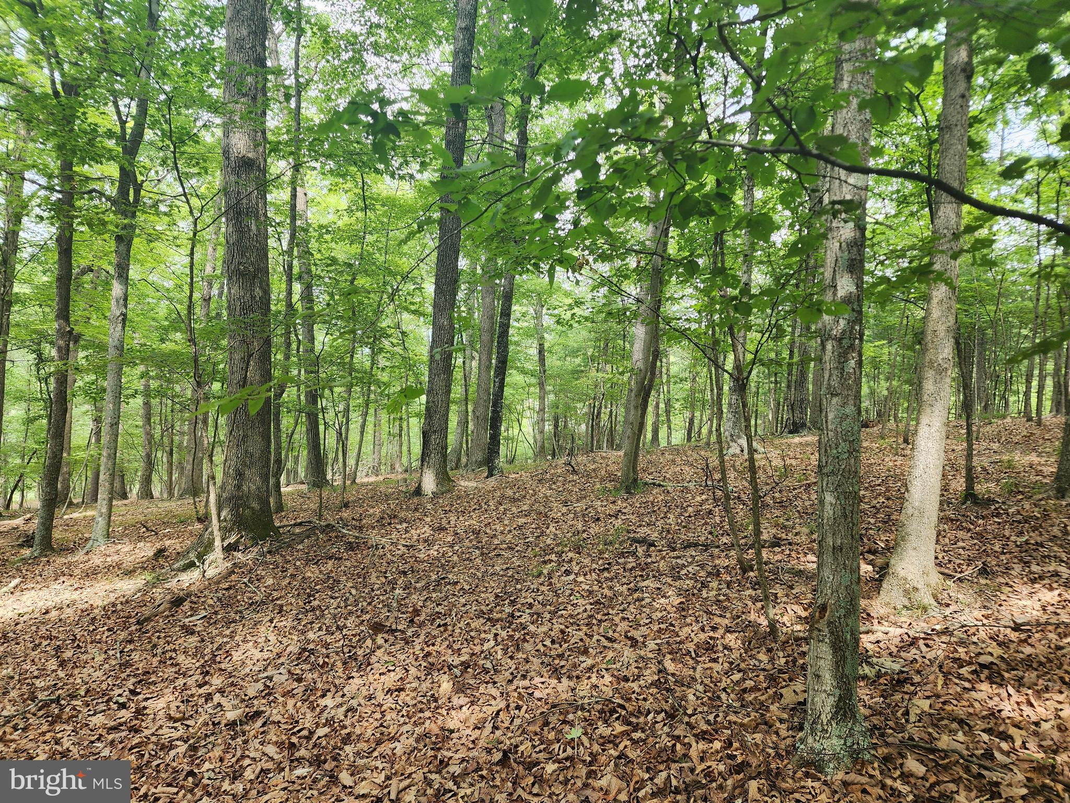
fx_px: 711
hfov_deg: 73.9
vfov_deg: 58.9
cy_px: 402
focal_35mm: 23
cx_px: 535
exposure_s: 1/180
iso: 64
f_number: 1.8
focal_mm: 6.4
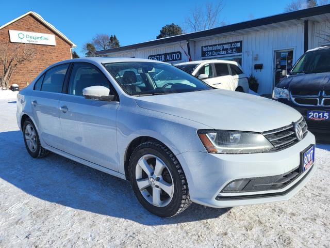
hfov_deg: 67.3
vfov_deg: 53.1
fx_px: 248
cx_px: 165
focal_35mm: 26
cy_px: 124
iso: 40
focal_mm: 5.4
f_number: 1.8
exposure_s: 1/2905
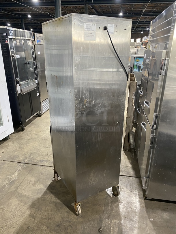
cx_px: 88
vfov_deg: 67.3
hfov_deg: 53.1
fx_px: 176
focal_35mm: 26
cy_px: 117
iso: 400
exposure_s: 1/60
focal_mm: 4.25
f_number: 1.8
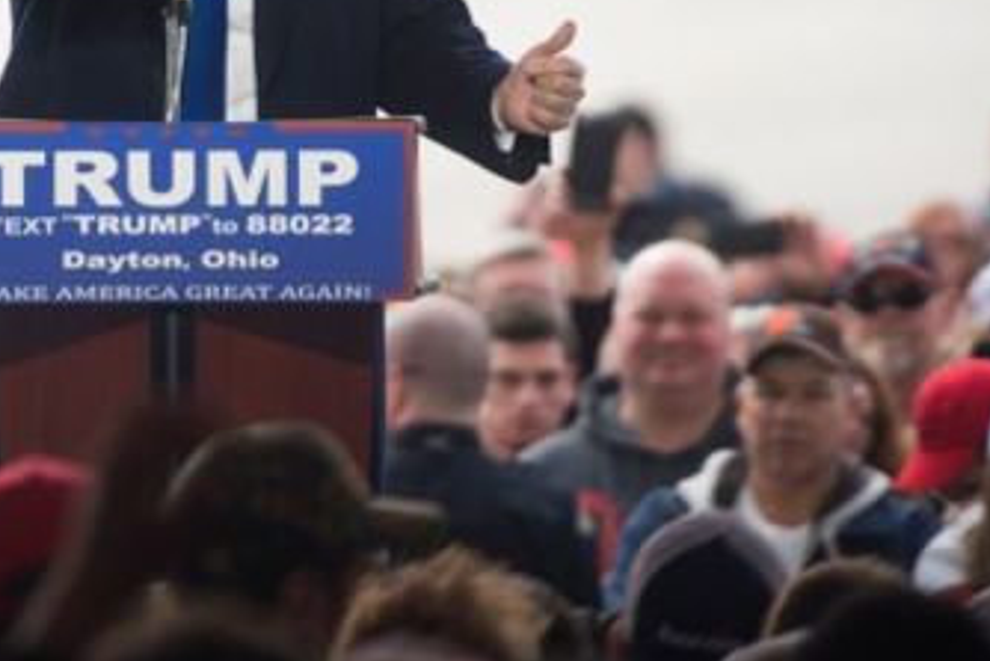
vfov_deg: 1.7
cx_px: 166
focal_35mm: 804
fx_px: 22118
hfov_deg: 2.6
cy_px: 256
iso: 400
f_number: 5.6
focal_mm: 420
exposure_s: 1/2000
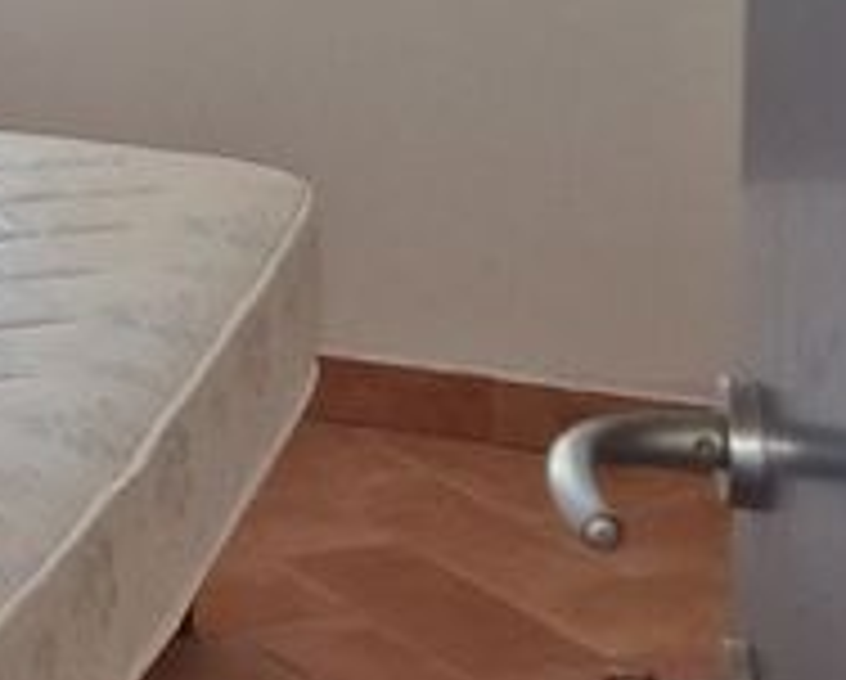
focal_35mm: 122
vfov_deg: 12.2
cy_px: -257
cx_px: -1184
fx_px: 3059
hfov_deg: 12.4
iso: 275
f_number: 1.8
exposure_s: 1/50
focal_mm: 6.4
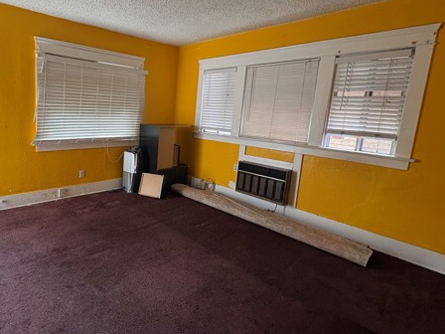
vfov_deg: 65.7
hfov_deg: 78.1
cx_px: 136
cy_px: 146
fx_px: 257
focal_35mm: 20
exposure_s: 1/60
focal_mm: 2.22
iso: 250
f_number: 2.2
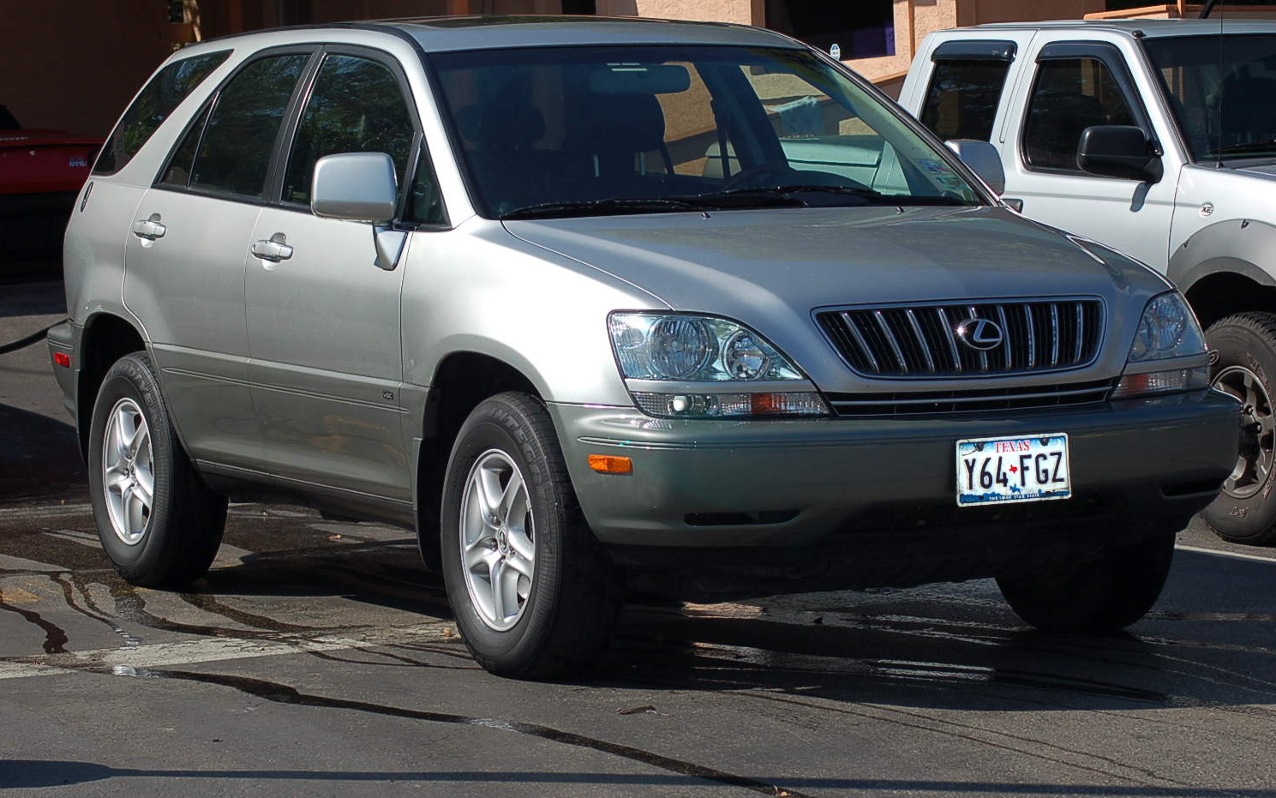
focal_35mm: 108
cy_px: 380
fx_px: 3756
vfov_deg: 12.1
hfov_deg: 19.3
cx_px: 635
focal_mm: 70
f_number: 9
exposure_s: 1/500
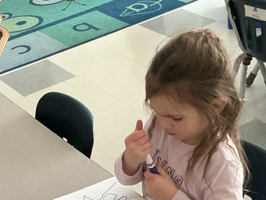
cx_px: 38
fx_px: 669
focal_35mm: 87
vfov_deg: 16.8
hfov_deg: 22.1
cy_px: 173
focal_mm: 3
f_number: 1.8
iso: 160
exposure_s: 1/60
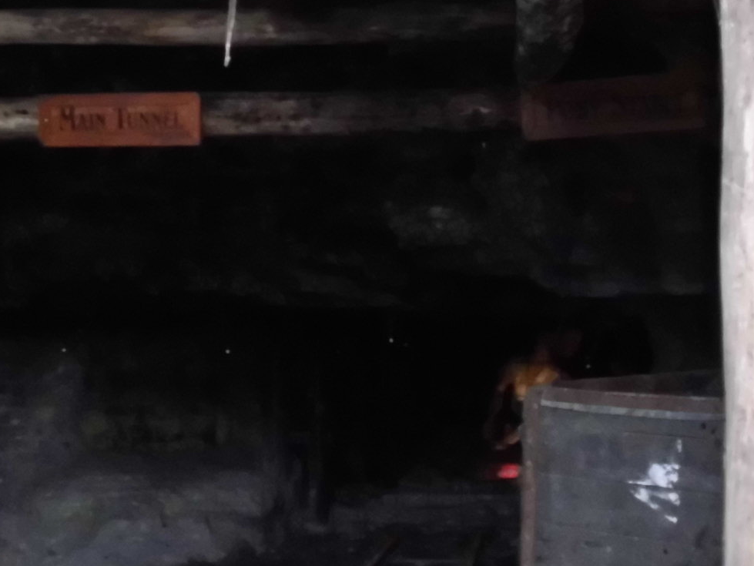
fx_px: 2005
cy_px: 229
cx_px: 202
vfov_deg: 16.1
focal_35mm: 92
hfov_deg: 21.1
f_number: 4.2
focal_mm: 7.9
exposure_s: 1/60
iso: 400
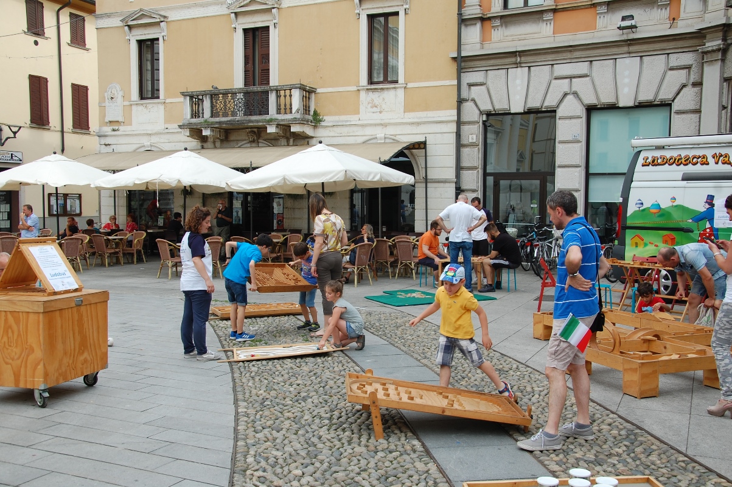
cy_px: 244
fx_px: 762
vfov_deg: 35.4
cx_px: 366
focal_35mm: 38
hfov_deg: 51.3
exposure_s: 1/200
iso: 200
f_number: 7.1
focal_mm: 25
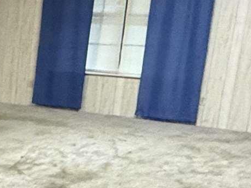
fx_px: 675
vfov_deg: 15.7
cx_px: -190
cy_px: 179
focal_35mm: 93
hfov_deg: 17.4
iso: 640
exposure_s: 1/60
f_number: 2.2
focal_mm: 2.22
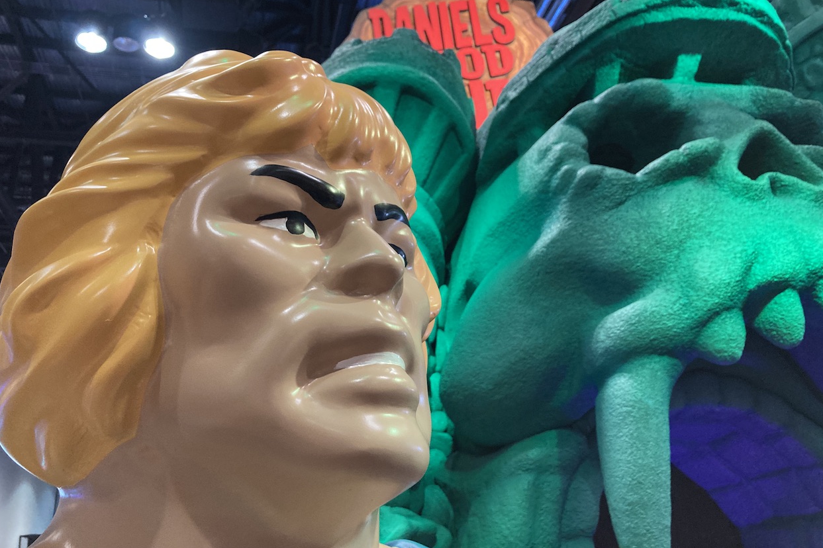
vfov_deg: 43.5
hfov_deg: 61.9
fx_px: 686
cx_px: 418
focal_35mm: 30
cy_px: 231
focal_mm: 3.99
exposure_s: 1/40
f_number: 1.8
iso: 320
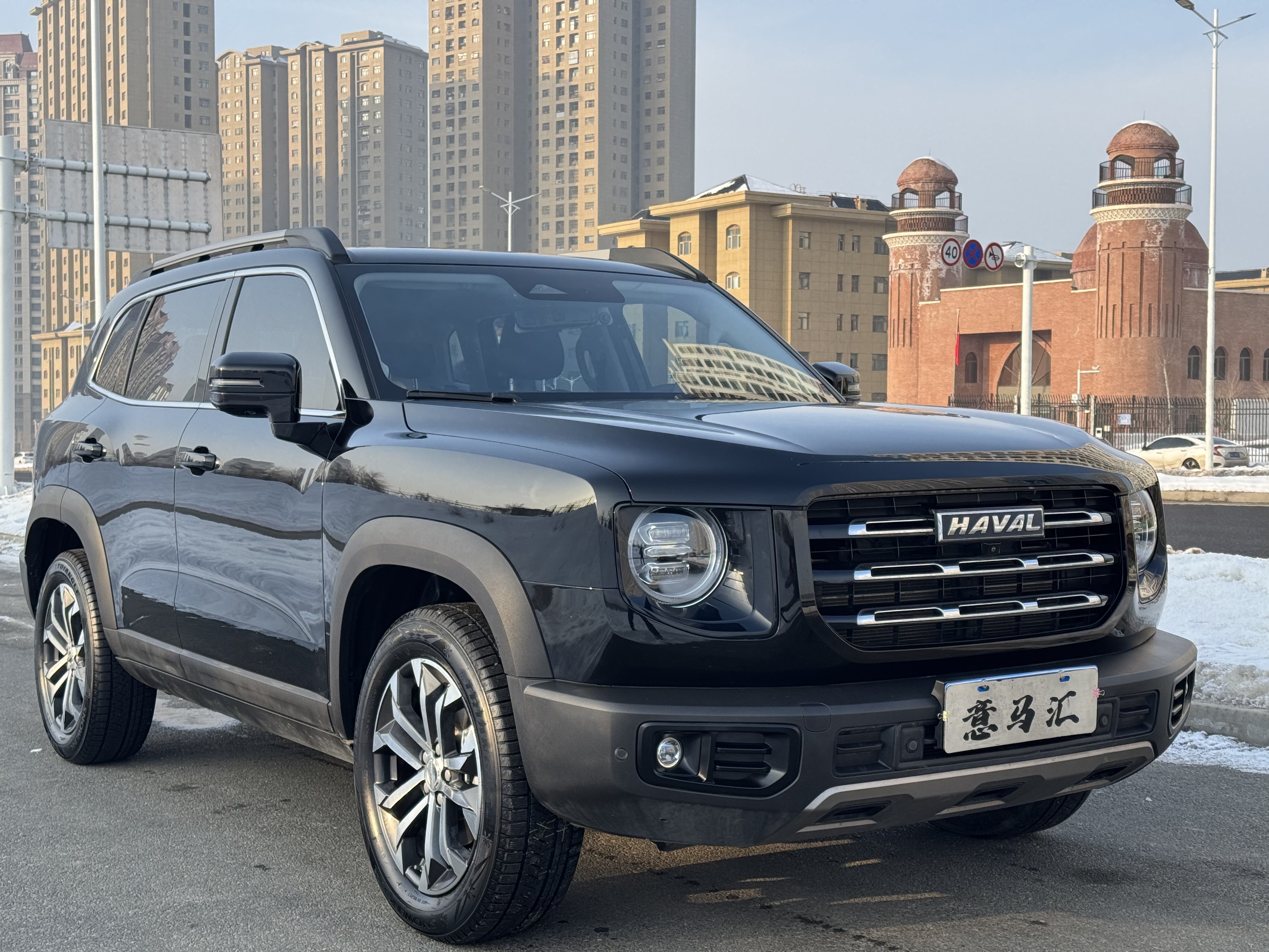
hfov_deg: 39.7
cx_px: 634
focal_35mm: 48
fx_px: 1760
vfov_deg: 30.3
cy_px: 476
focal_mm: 6.76
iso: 64
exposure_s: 1/1094
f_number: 1.78
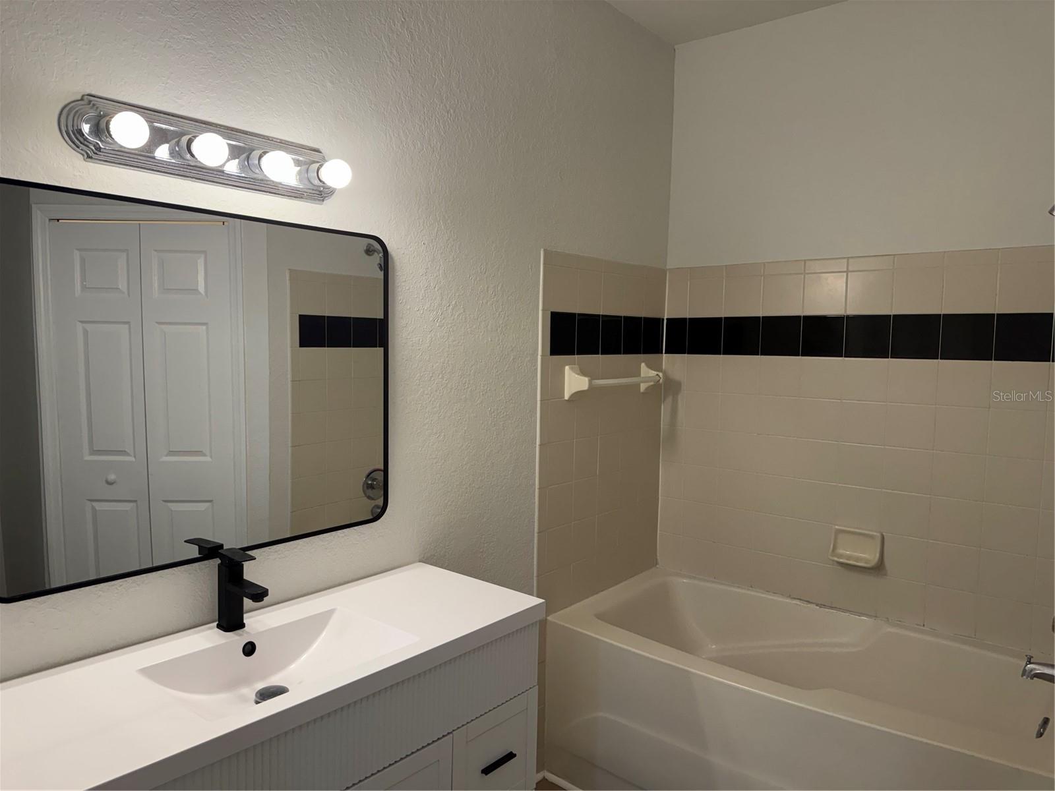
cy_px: 396
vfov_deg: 56.8
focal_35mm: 24
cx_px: 528
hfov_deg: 71.6
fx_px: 731
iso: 160
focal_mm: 6.76
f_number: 1.78
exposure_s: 1/120
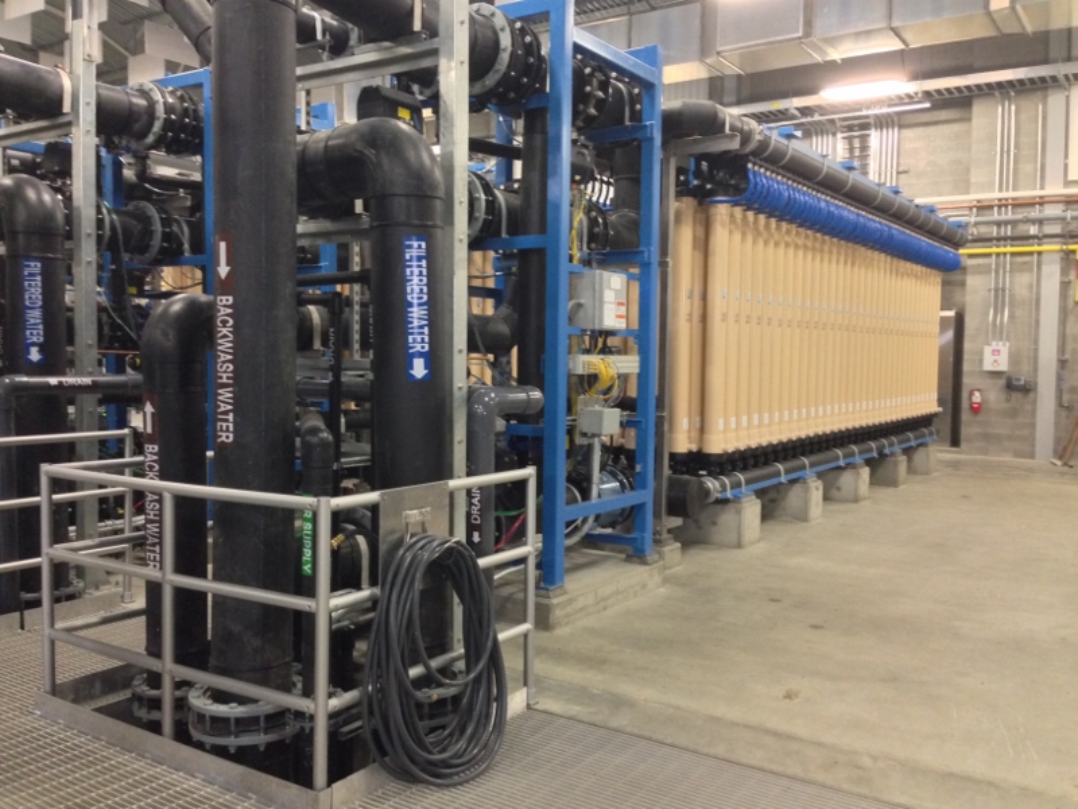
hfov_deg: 55.4
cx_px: 539
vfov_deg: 42.9
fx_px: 1028
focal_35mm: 33
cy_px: 404
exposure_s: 1/20
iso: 400
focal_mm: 4.12
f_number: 2.4
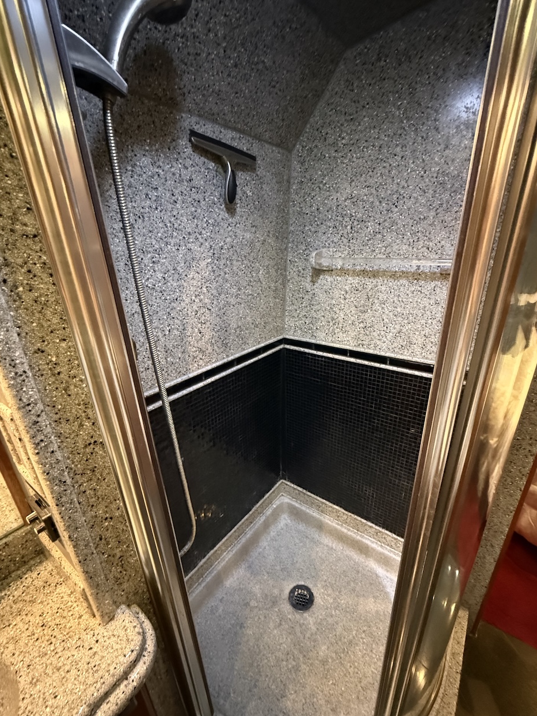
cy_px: 372
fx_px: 310
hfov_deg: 81.7
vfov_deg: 98.1
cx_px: 280
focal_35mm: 15
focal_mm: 2.22
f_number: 2.2
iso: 1600
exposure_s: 1/30
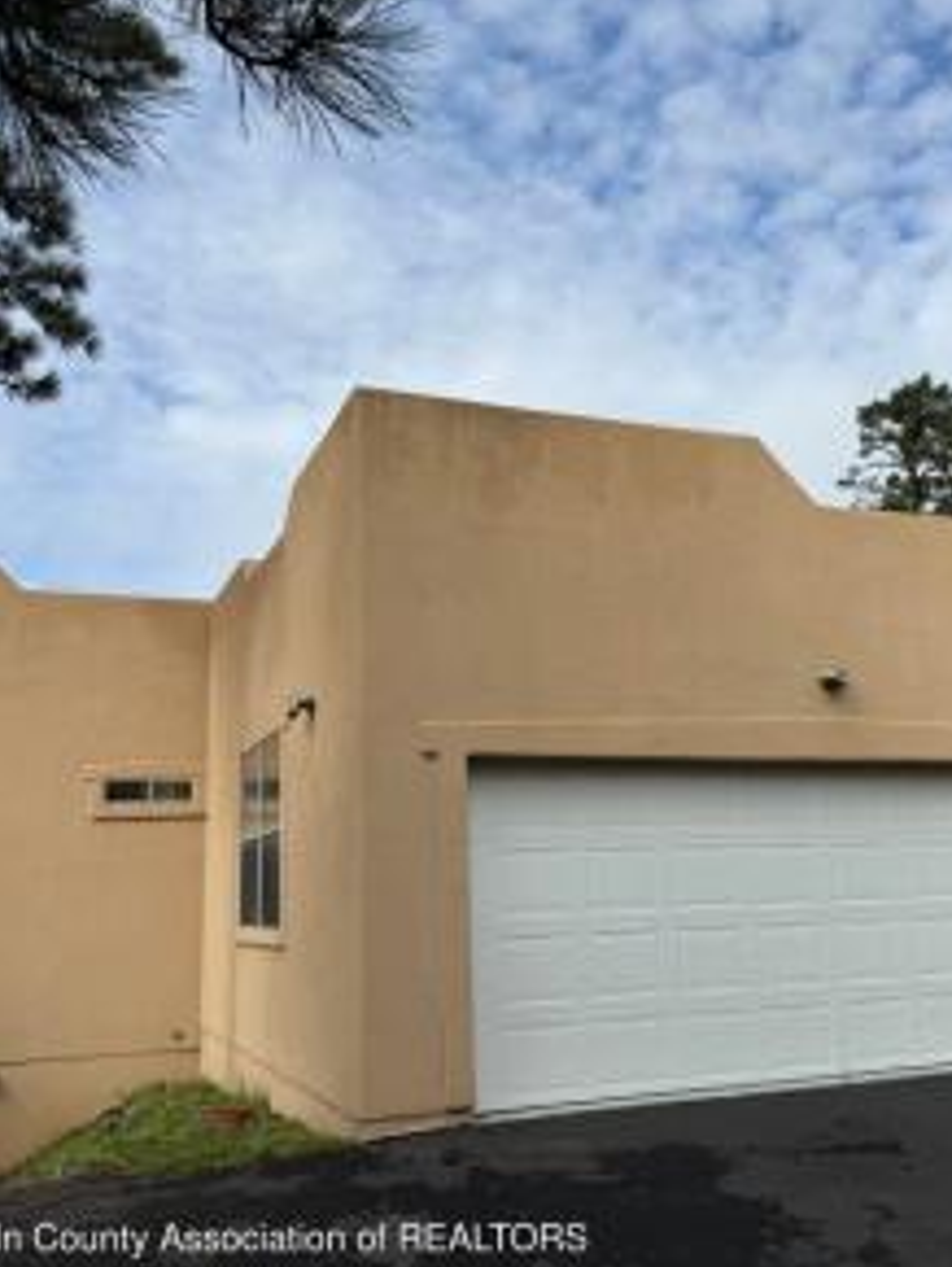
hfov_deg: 43.0
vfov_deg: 55.3
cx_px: 513
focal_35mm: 33
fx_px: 1208
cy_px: 642
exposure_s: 1/4975
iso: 80
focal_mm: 6.76
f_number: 1.78
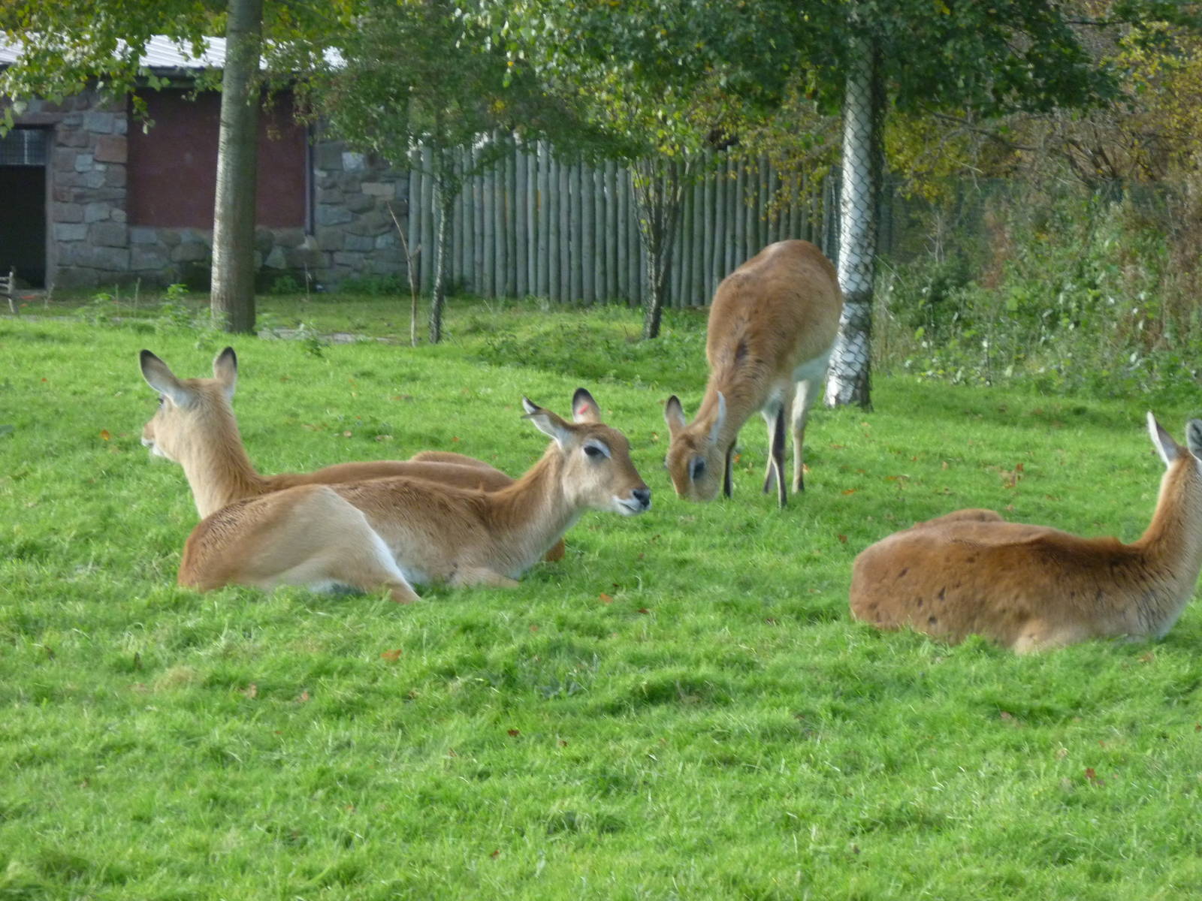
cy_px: 450
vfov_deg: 7.4
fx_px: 6945
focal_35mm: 200
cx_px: 601
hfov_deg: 9.9
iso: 400
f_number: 5.9
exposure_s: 1/125
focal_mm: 36
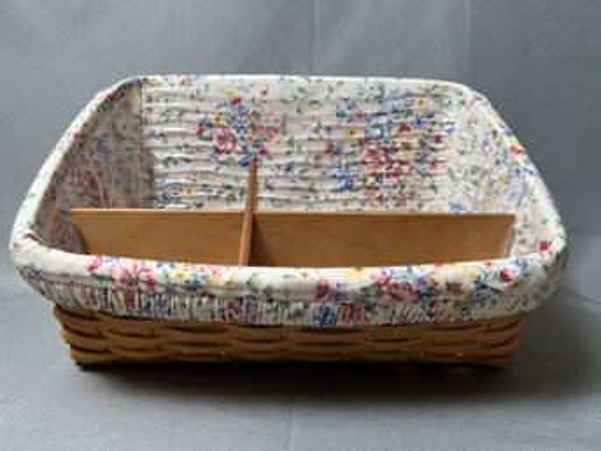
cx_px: 300
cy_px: 226
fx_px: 451
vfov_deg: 53.0
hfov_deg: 67.3
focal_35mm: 26
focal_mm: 5.7
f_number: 1.5
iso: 125
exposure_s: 1/120
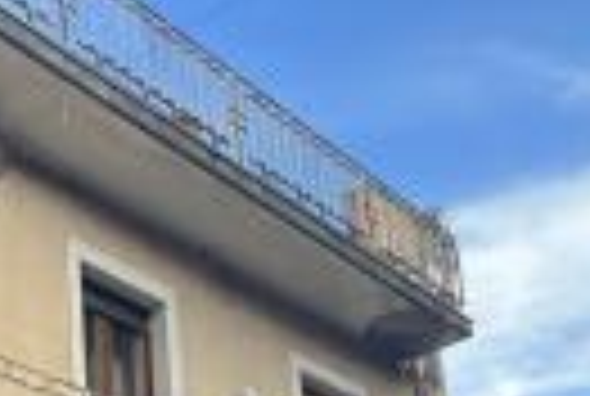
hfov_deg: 23.8
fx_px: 1248
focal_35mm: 76
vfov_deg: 16.2
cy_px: 630
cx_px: -153
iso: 80
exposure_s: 1/843
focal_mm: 6.86
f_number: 1.78
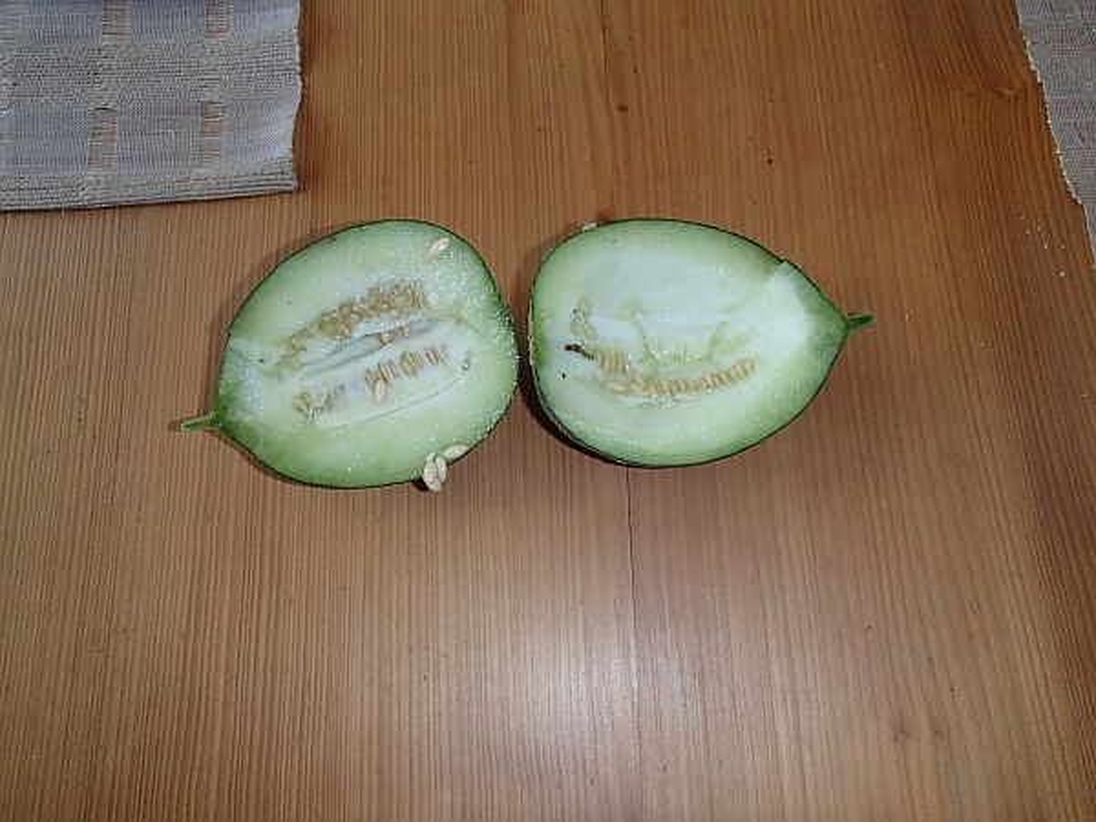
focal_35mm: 28
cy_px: 411
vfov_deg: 49.7
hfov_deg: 63.4
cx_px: 548
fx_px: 887
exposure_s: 1/30
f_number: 3.9
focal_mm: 5
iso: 400
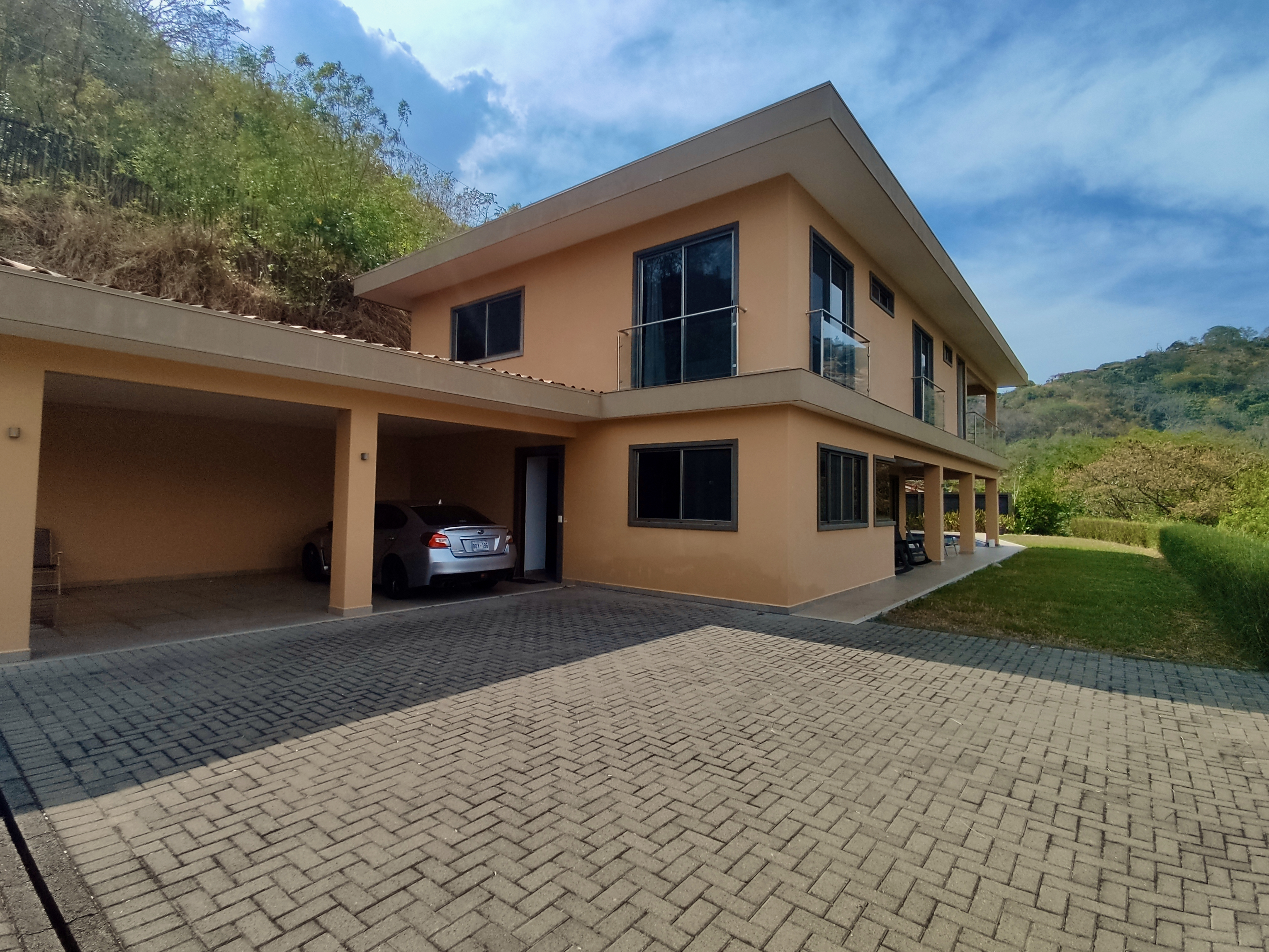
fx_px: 587
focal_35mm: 16
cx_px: 604
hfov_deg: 94.4
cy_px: 481
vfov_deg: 78.1
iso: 50
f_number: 2.2
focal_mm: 1.6
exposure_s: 1/2406
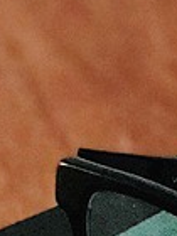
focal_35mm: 386
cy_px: 148
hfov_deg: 3.8
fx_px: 2632
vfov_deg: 5.1
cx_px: 346
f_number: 2.4
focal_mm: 6
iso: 200
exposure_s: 1/8
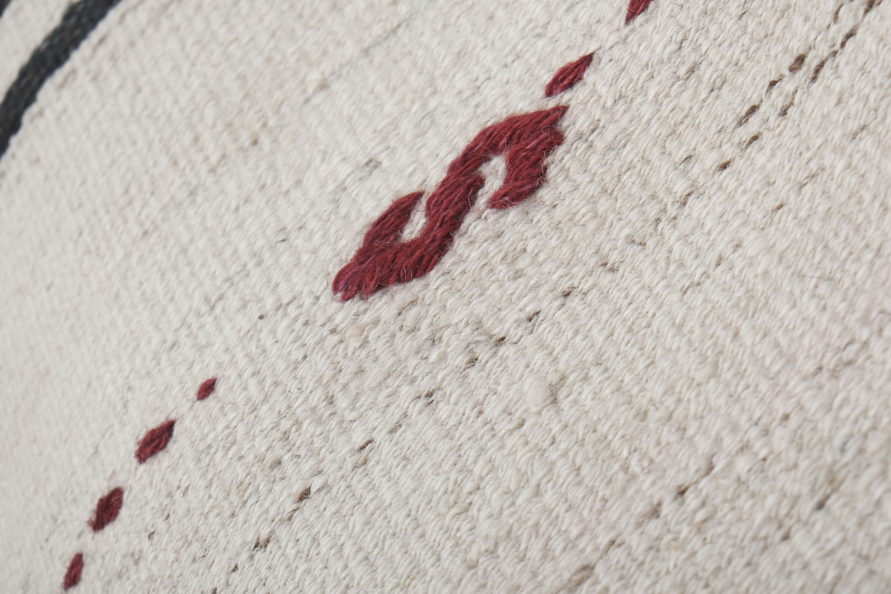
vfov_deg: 16.5
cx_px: 446
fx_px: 2054
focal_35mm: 83
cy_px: 297
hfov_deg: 24.5
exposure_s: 1/160
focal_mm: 55
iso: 160
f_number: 10
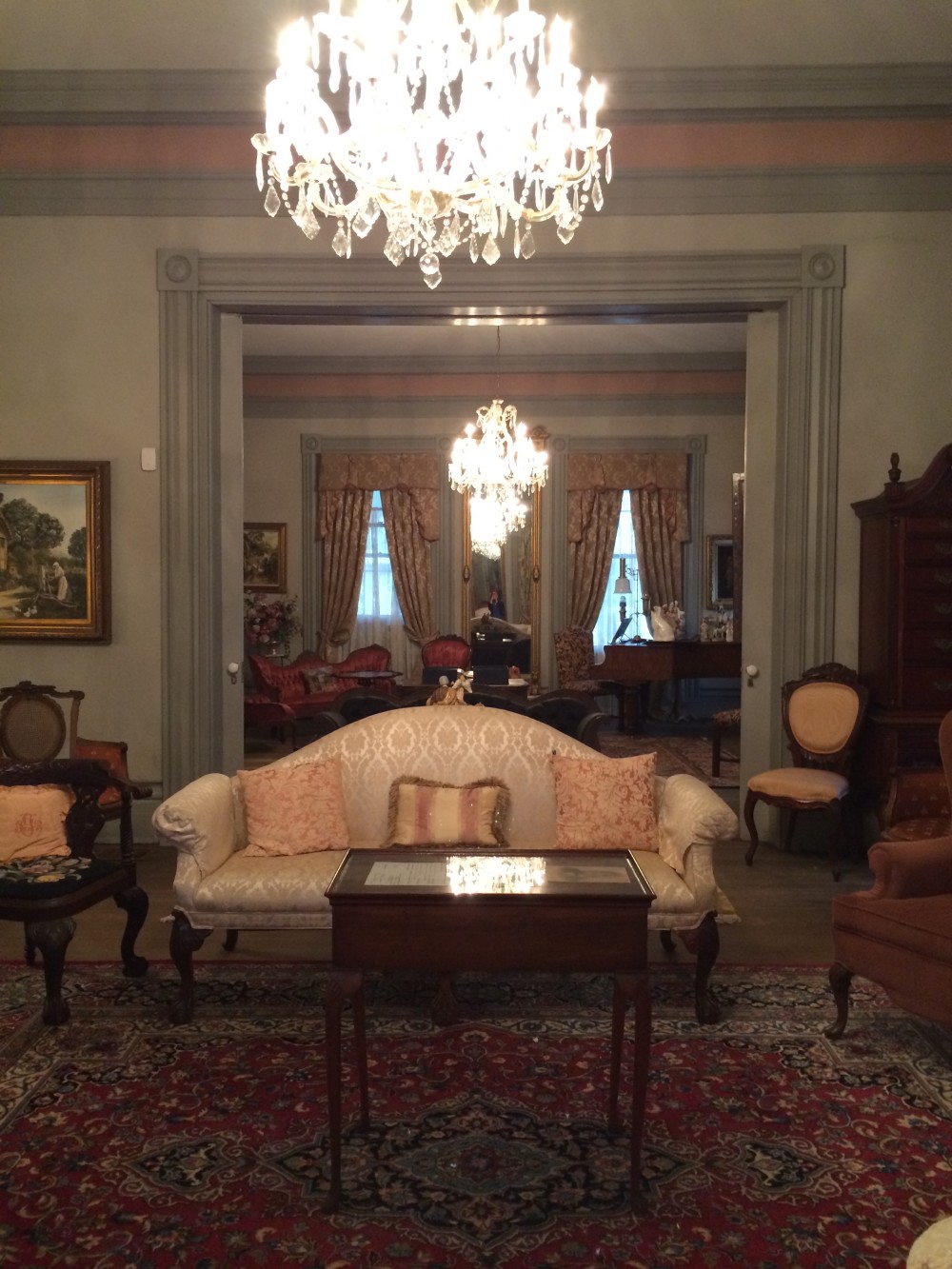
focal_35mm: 30
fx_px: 1100
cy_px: 634
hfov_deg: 46.8
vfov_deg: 60.0
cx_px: 476
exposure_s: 1/24
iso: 320
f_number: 2.2
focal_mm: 4.12
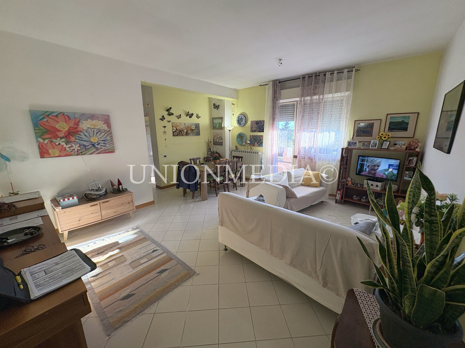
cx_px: 232
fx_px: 188
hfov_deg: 102.1
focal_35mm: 14
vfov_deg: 85.7
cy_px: 174
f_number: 2.2
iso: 125
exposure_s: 1/112
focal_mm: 2.22
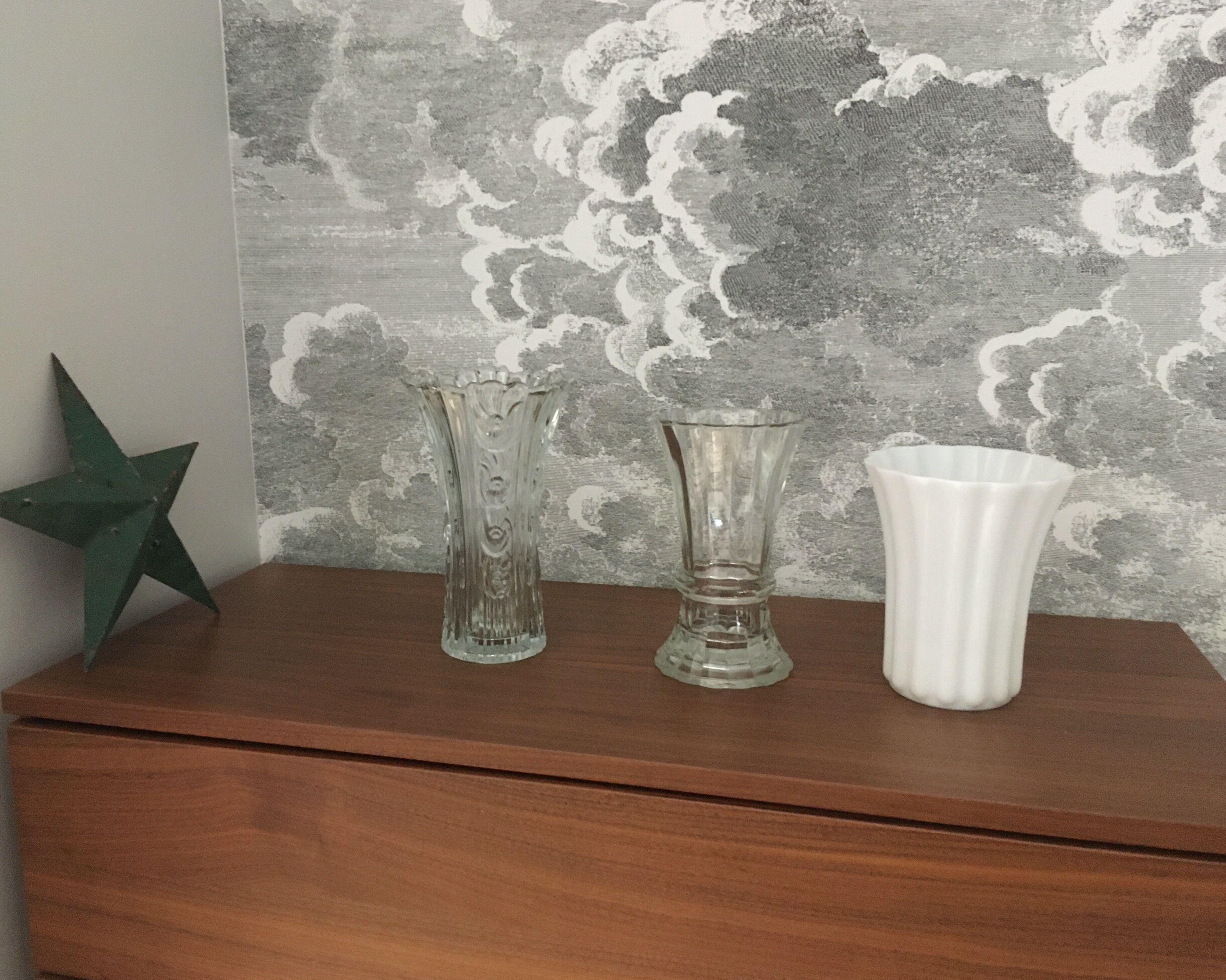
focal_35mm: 31
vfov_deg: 47.1
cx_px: 564
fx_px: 1125
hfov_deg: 57.1
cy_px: 486
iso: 500
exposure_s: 1/17
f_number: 2.2
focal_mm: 4.15
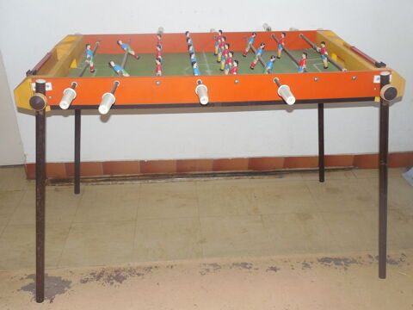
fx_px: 418
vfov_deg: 40.7
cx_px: 206
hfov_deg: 52.6
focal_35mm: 35
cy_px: 155
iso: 220
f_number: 3.7
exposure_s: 1/30
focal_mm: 6.3
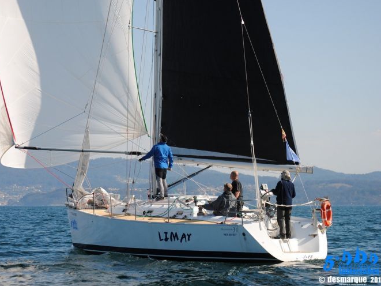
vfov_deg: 12.5
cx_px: 157
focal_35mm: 119
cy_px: 133
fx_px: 1310
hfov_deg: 16.5
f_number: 5.6
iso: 100
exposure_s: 1/500
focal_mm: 68
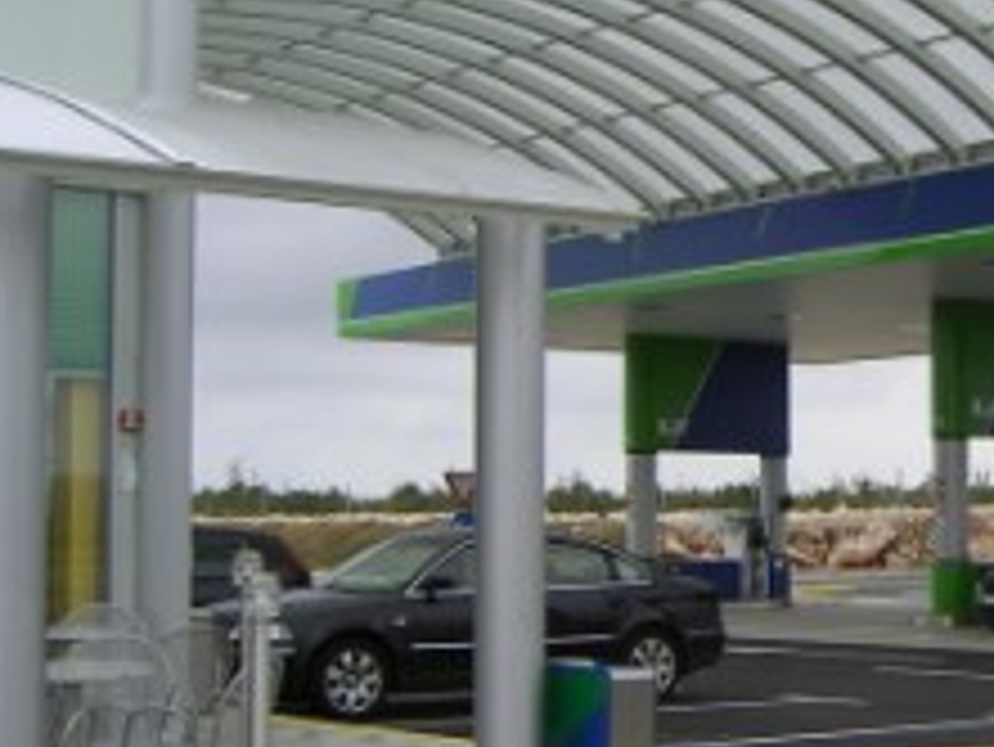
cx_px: 981
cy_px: 392
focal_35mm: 73
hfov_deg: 25.4
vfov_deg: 20.2
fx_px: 2097
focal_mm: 5.6
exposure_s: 1/115
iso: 50
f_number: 4.8
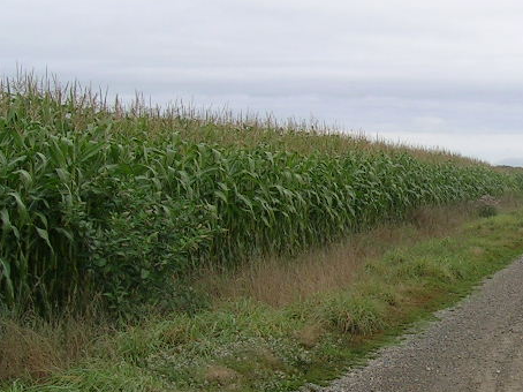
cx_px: 586
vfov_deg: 18.6
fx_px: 1193
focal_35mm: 79
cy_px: 228
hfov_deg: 23.1
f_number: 4.8
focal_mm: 5.4
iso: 50
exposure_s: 1/171
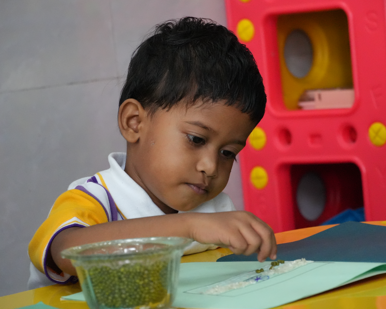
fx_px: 1766
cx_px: 207
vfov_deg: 10.0
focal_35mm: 155
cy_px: 154
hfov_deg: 12.5
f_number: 5.6
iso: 6400
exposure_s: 1/125
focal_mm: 91
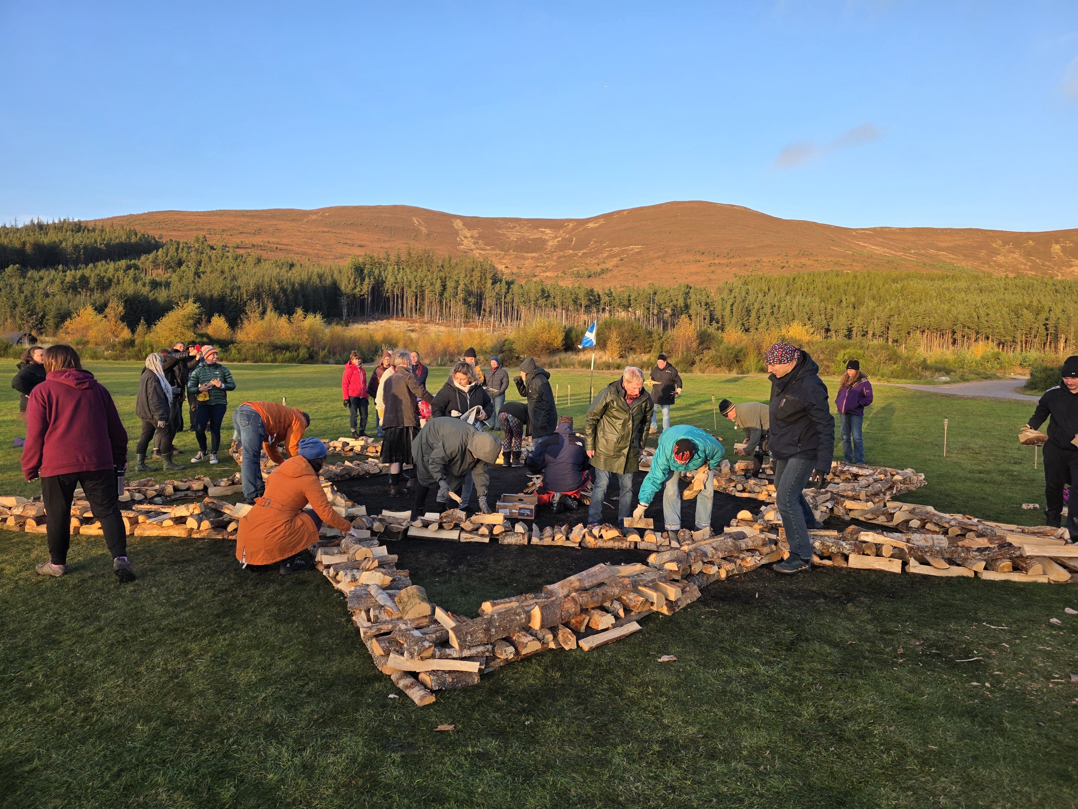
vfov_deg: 58.9
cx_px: 539
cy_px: 404
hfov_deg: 73.9
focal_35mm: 23
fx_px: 716
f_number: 1.7
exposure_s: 1/359
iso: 32
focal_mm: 6.3
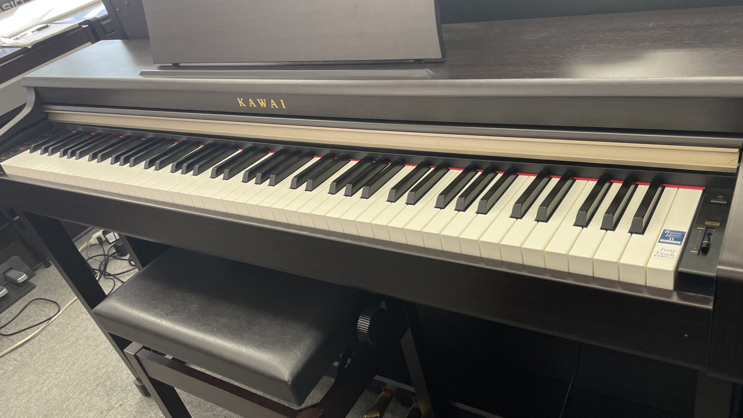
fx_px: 591
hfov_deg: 64.3
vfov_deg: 38.9
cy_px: 227
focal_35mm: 30
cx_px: 384
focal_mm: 4.2
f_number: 1.6
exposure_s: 1/100
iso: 100
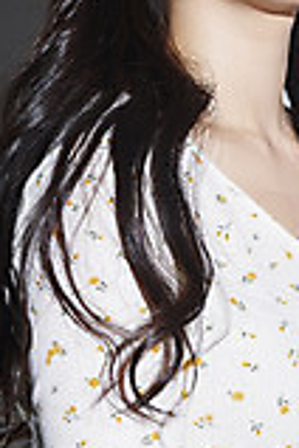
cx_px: 272
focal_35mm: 264
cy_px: -34
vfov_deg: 7.8
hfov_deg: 5.2
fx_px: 3289
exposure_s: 1/100
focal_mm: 105
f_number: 8
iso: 500
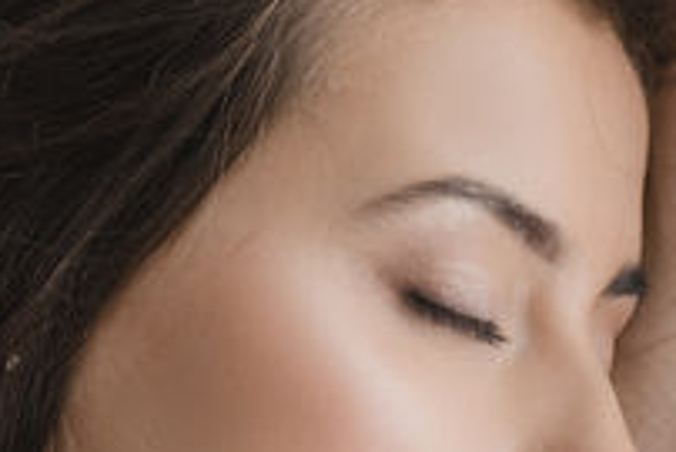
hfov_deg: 3.1
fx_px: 12590
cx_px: 915
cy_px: 373
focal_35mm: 670
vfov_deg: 2.1
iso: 800
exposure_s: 1/160
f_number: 4.5
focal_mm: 160
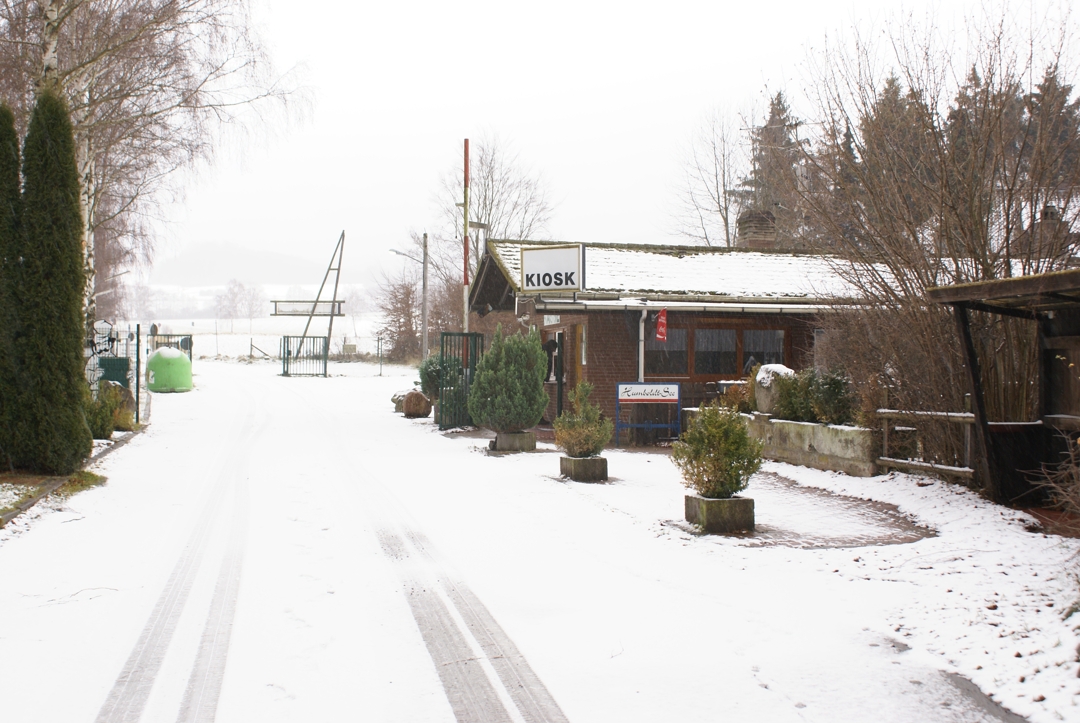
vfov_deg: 32.0
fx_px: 1262
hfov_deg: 46.3
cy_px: 362
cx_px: 540
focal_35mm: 42
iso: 100
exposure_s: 1/60
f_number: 5.6
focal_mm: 28
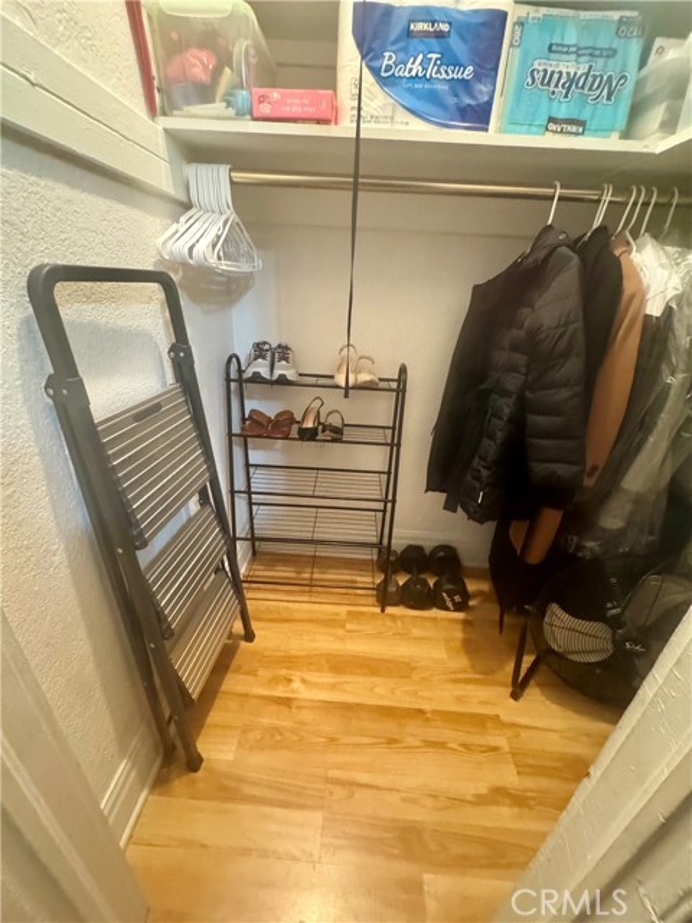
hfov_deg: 85.7
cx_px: 346
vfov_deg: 102.1
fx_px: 373
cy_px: 462
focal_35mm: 14
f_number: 2.2
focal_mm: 2.22
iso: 1250
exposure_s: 1/60
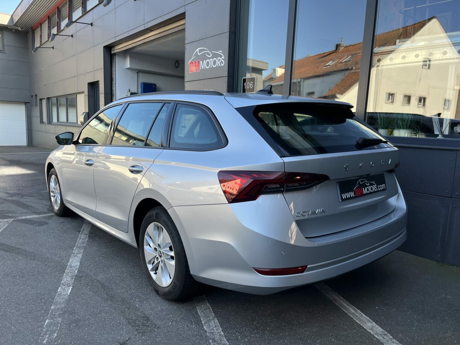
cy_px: 172
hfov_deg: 67.3
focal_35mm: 26
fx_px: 346
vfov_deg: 53.1
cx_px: 230
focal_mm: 5.1
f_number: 1.6
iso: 50
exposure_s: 1/487
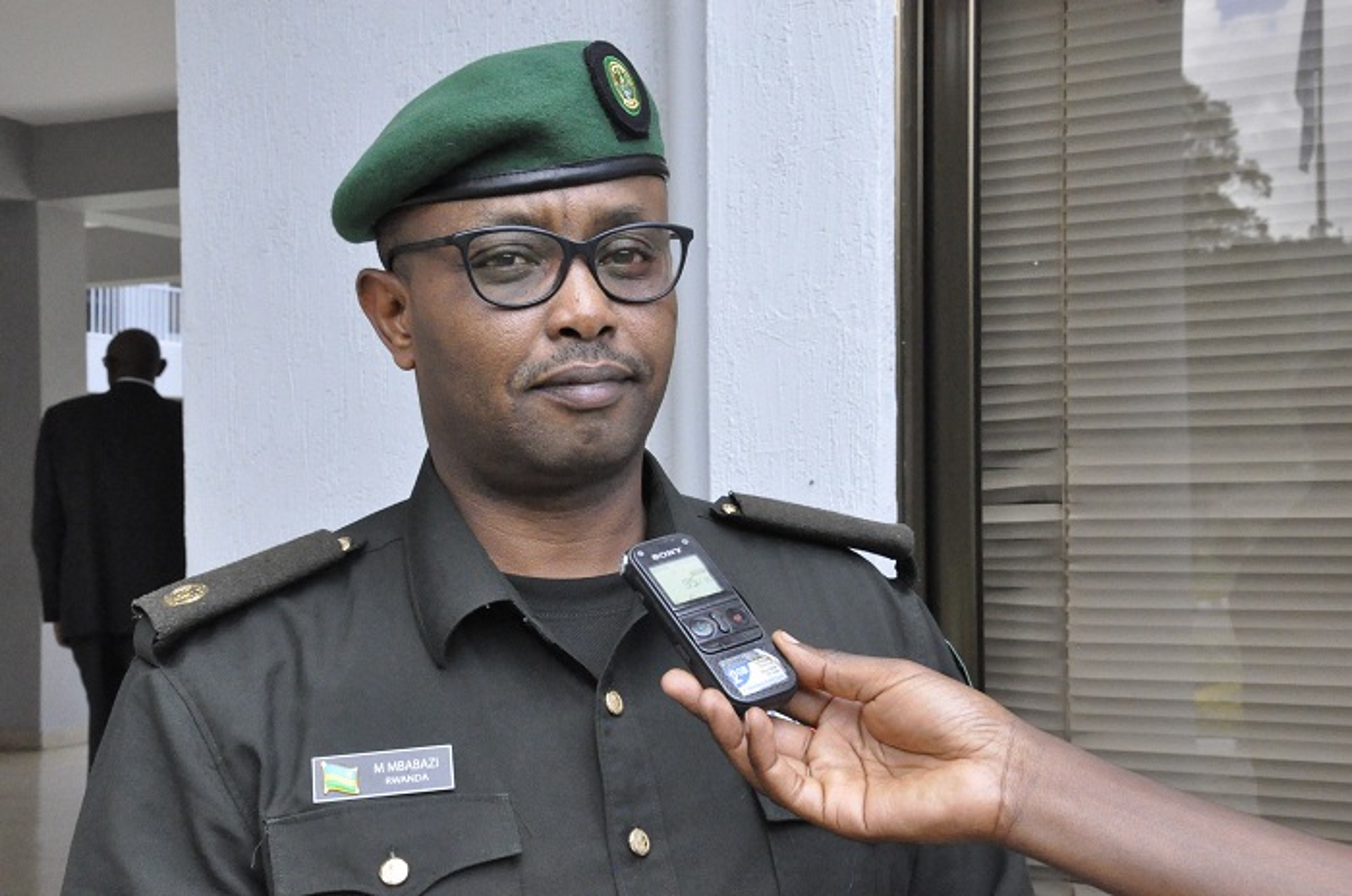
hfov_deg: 35.1
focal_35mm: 57
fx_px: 2137
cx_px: 676
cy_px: 448
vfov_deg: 23.7
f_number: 11
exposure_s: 1/500
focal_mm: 38
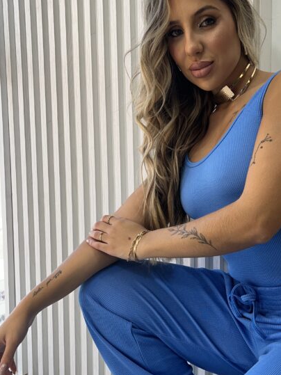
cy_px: 224
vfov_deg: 41.9
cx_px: 220
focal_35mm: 45
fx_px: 487
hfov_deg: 31.4
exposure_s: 1/141
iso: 32
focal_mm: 5.7
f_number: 1.5
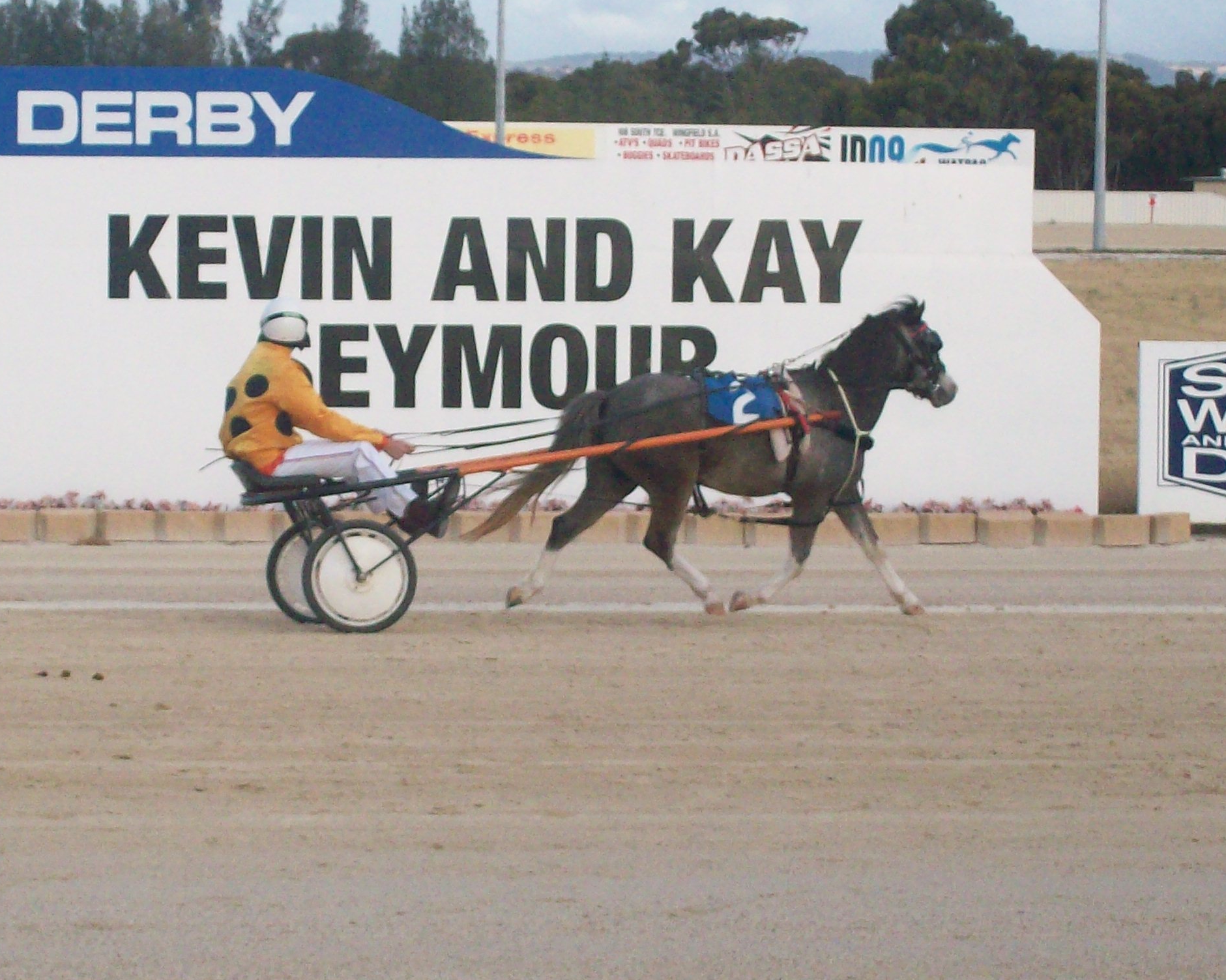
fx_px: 5006
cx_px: 519
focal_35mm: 138
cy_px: 481
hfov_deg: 14.0
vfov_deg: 11.2
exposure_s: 1/1089
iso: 200
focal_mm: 14.3
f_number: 4.3
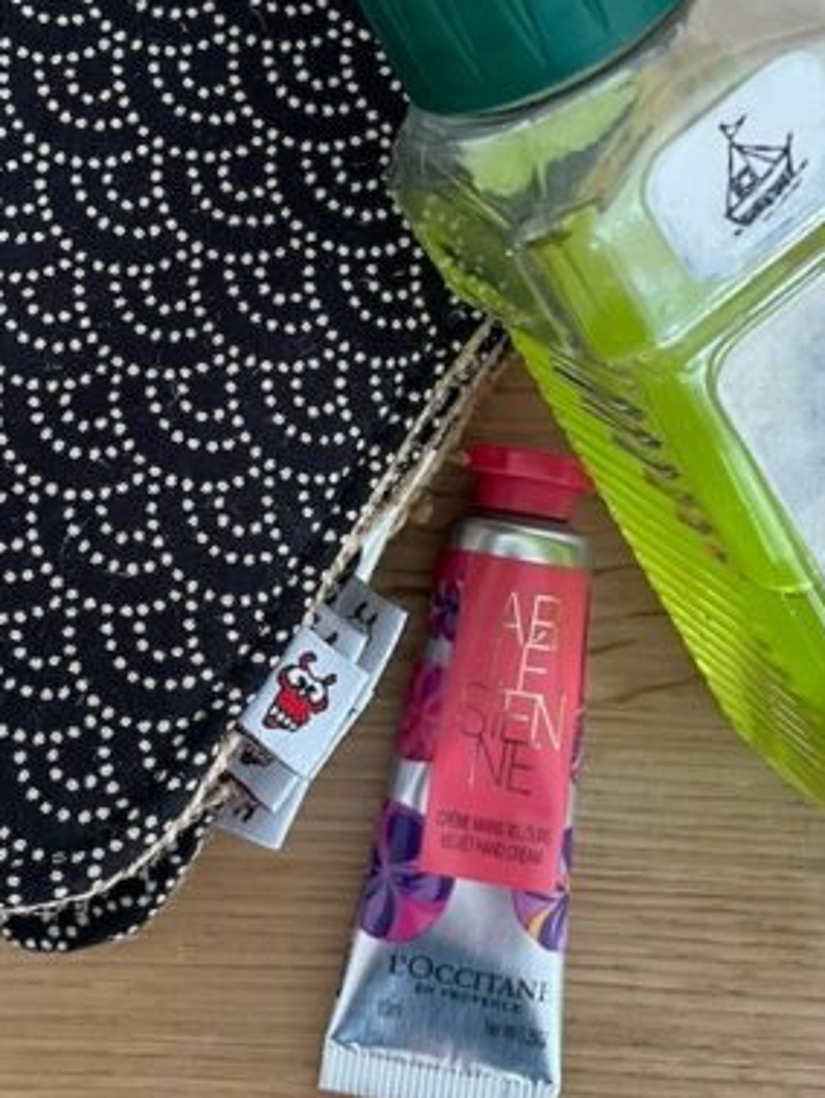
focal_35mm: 55
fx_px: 1746
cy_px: 314
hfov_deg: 26.5
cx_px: 305
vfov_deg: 34.4
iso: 200
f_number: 1.6
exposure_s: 1/60
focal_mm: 4.2
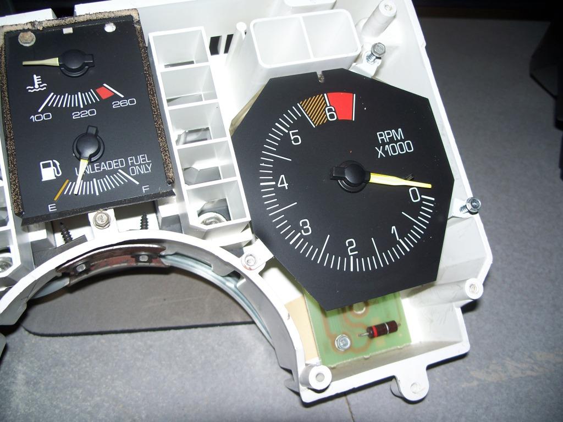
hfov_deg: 50.1
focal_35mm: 37
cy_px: 211
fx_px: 602
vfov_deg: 38.7
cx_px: 282
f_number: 2.8
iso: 80
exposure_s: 1/60
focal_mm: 7.8
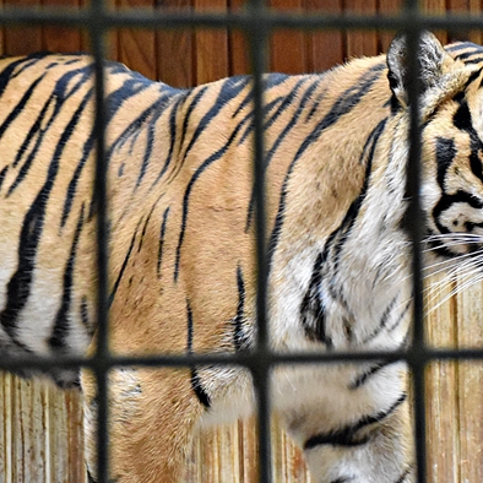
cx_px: 335
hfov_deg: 8.8
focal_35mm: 199
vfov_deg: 8.8
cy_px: 226
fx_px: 3141
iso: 7200
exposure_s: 1/125
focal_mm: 60
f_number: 5
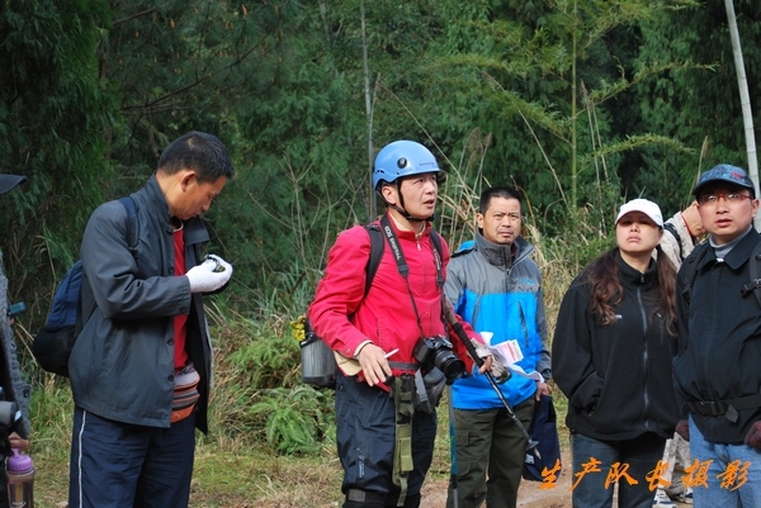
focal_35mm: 82
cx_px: 380
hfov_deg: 24.6
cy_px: 254
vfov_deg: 16.6
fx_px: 1745
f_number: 5.6
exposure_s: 1/125
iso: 180
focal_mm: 55
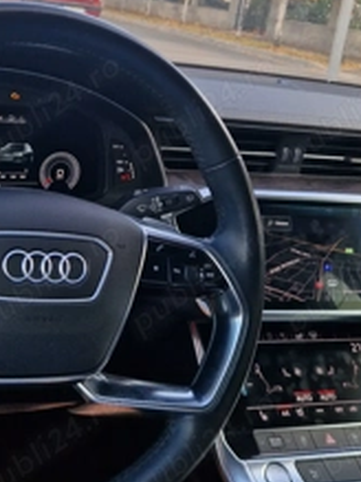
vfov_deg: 43.9
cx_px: 125
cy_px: 147
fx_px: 585
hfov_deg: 34.1
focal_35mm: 42
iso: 50
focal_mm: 5.4
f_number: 1.8
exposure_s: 1/180
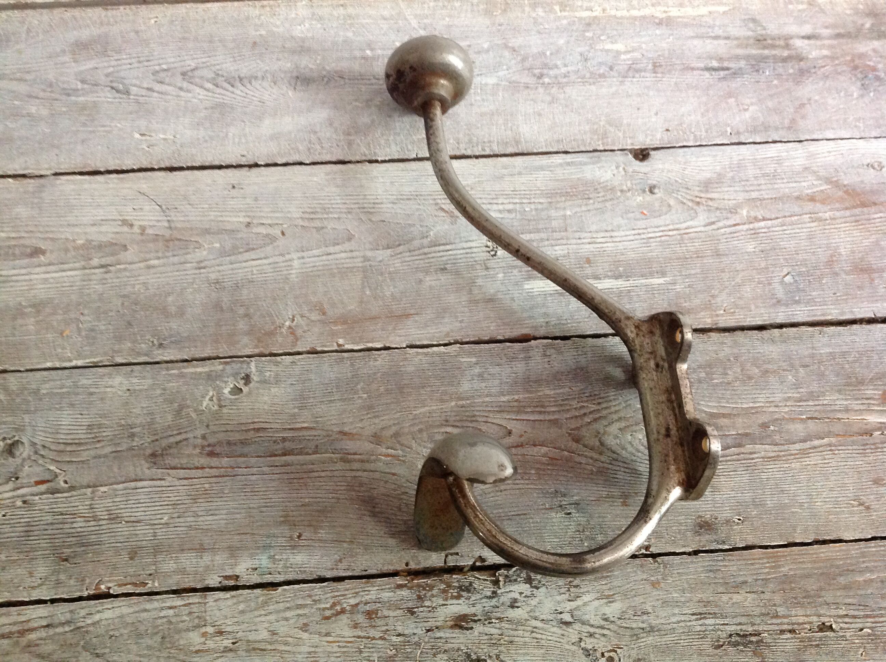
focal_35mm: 35
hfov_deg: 52.7
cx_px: 443
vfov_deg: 40.6
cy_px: 331
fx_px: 895
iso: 320
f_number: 2.4
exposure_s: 1/15
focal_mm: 4.28
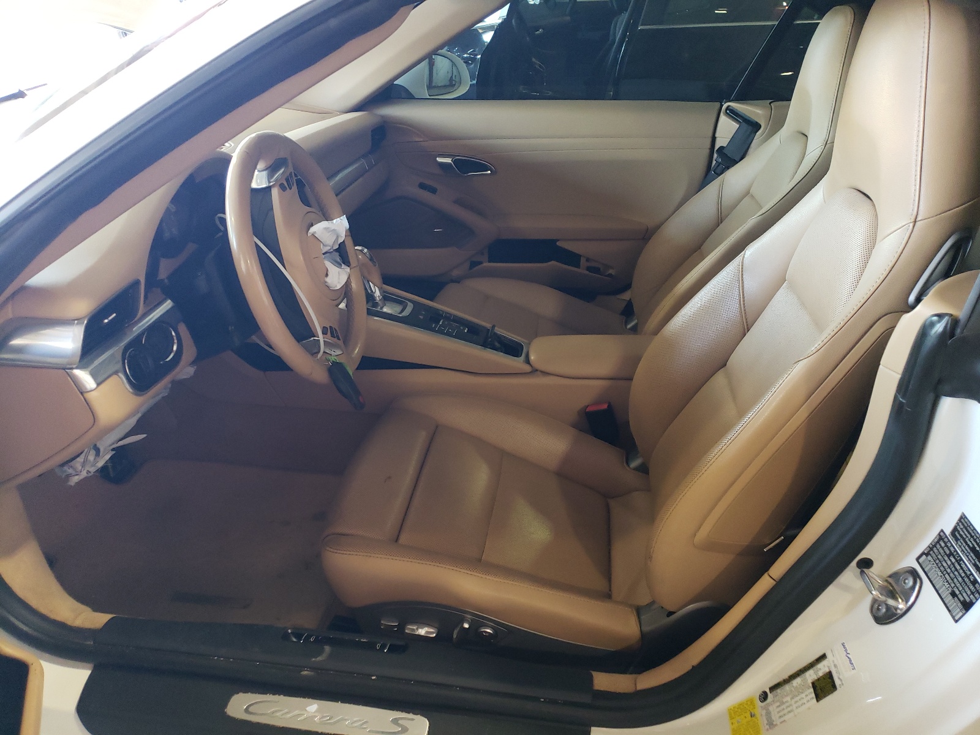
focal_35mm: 26
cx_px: 490
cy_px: 368
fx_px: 736
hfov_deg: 67.3
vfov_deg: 53.1
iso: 256
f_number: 1.5
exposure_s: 1/60.2
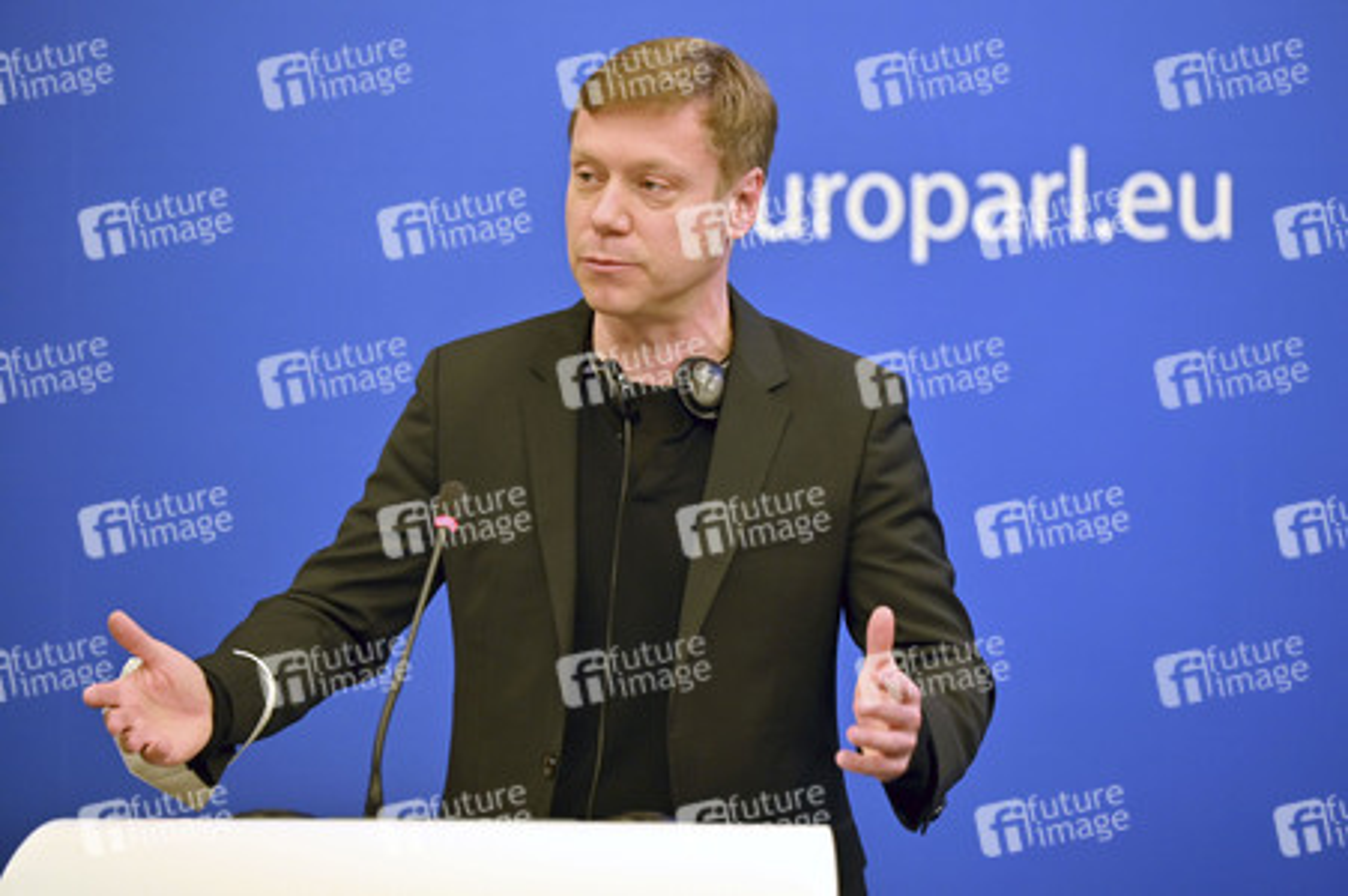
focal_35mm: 140
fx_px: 5238
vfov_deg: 9.8
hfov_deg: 14.7
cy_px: 448
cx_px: 674
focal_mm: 140
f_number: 2.8
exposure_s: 1/160
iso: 640
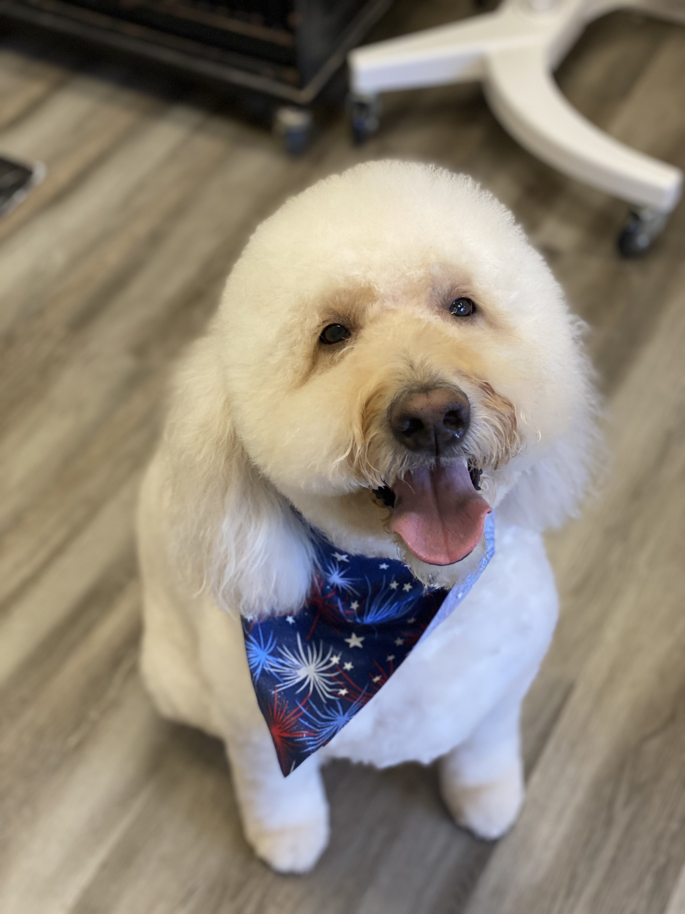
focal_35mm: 52
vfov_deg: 36.8
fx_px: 1372
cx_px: 342
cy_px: 457
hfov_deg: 28.0
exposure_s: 1/120
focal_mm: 6
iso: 125
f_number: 2
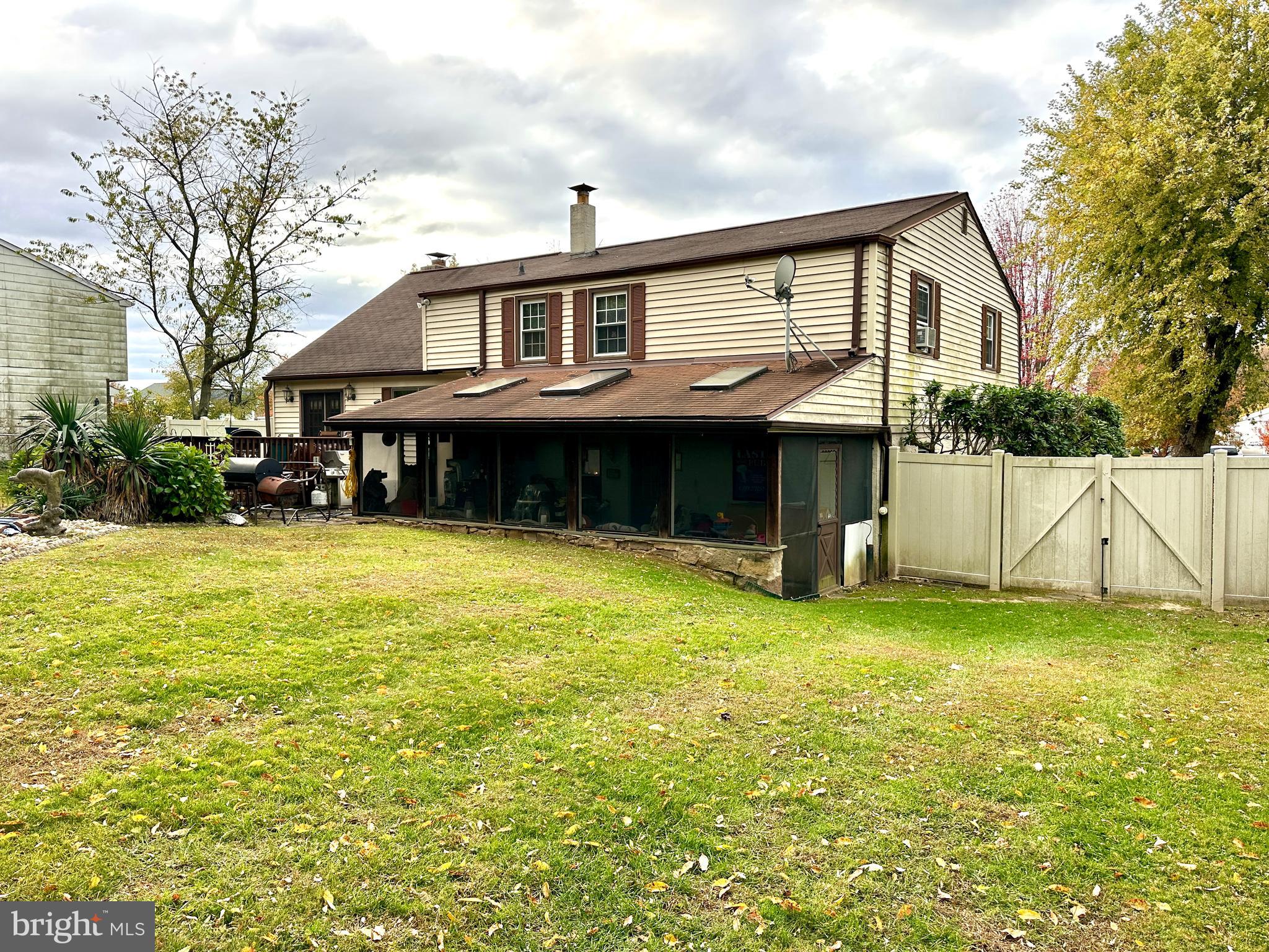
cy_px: 476
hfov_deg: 71.6
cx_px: 634
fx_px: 880
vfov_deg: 56.8
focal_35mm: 24
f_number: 1.78
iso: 80
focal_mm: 6.86
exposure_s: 1/745
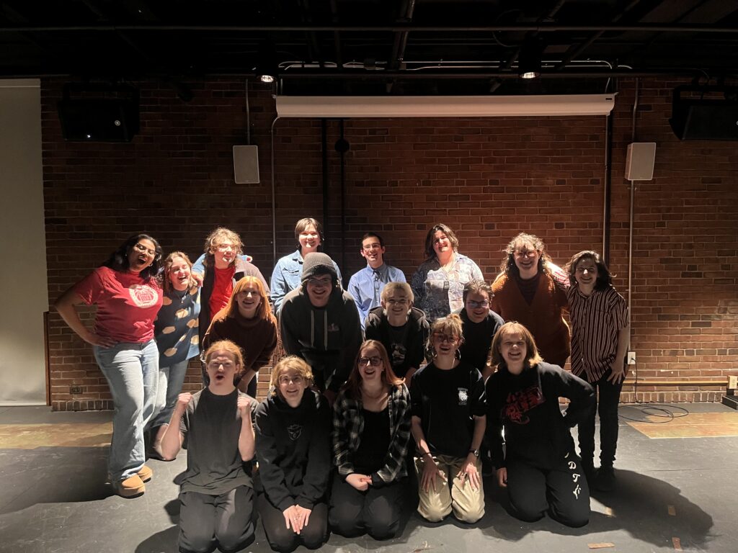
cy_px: 276
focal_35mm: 26
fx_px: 554
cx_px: 369
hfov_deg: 67.3
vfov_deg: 53.1
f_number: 1.6
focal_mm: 5.1
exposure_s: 1/33
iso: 640
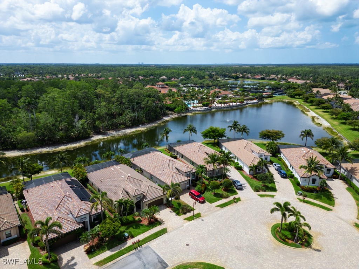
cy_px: 134
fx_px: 249
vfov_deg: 56.8
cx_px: 180
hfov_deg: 71.6
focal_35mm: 24
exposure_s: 1/4000
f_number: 1.7
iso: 120
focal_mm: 6.72
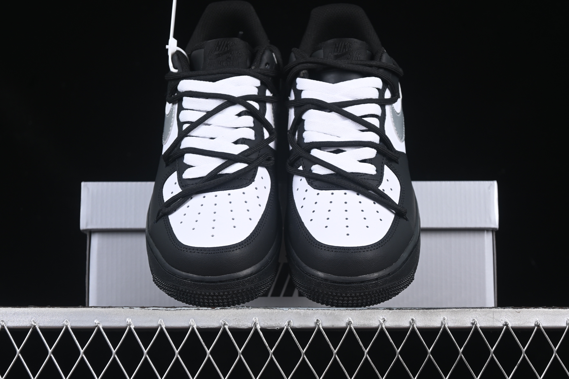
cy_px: 190
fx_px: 1185
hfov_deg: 27.0
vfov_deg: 18.2
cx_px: 284
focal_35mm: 75
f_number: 6.3
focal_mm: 50
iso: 160
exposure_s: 1/60
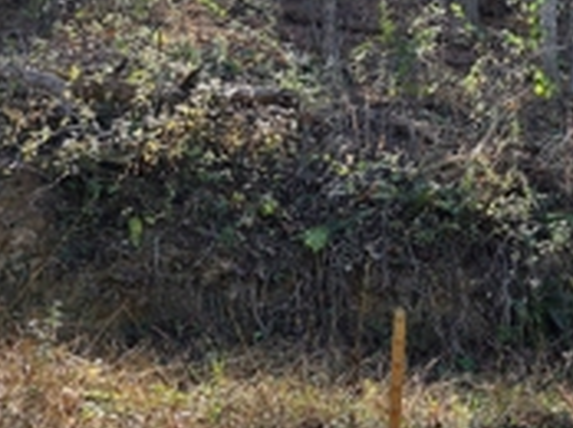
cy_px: 16
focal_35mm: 53
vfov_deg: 26.2
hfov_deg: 34.3
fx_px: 876
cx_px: 510
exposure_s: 1/359
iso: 25
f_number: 1.7
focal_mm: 6.3
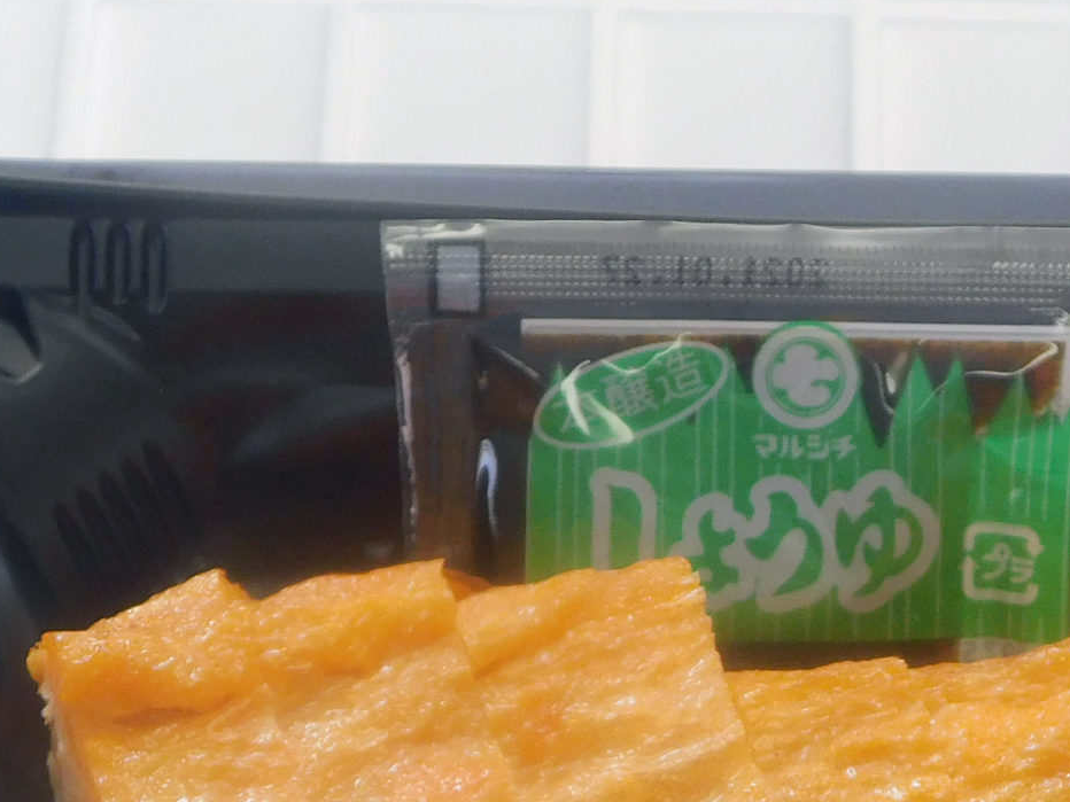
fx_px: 5008
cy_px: 774
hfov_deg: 12.1
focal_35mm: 162
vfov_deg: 9.1
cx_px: 948
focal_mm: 10.4
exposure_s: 1/30
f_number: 4
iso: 140
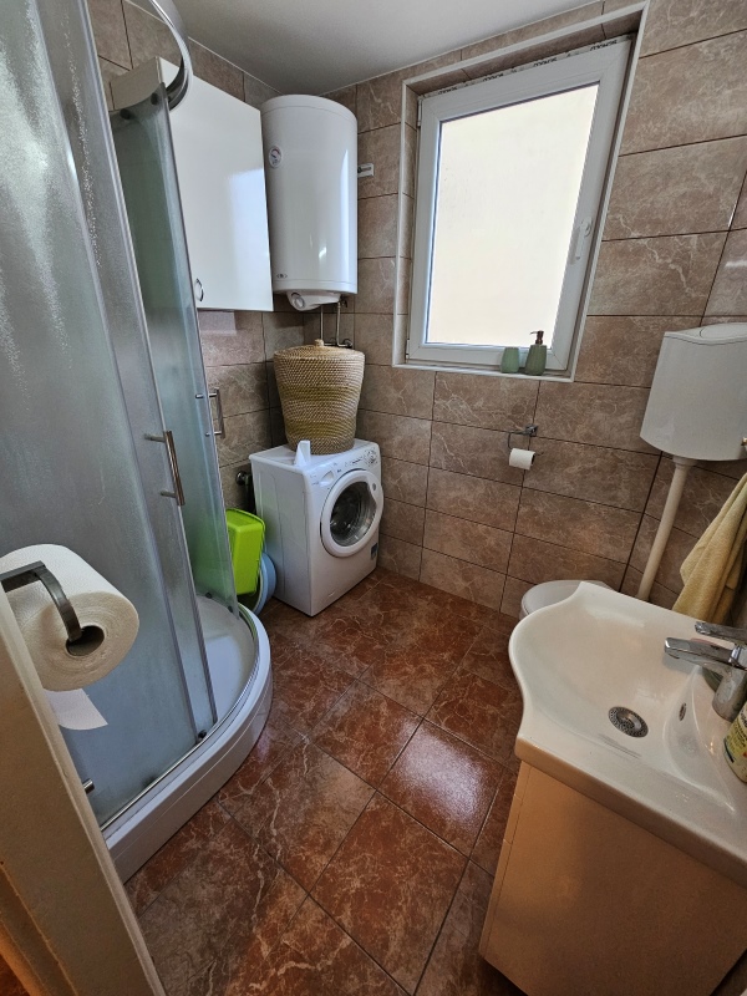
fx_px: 374
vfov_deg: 106.2
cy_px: 498
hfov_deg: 89.9
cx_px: 374
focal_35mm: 13
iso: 250
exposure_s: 1/50
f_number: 2.2
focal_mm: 2.2
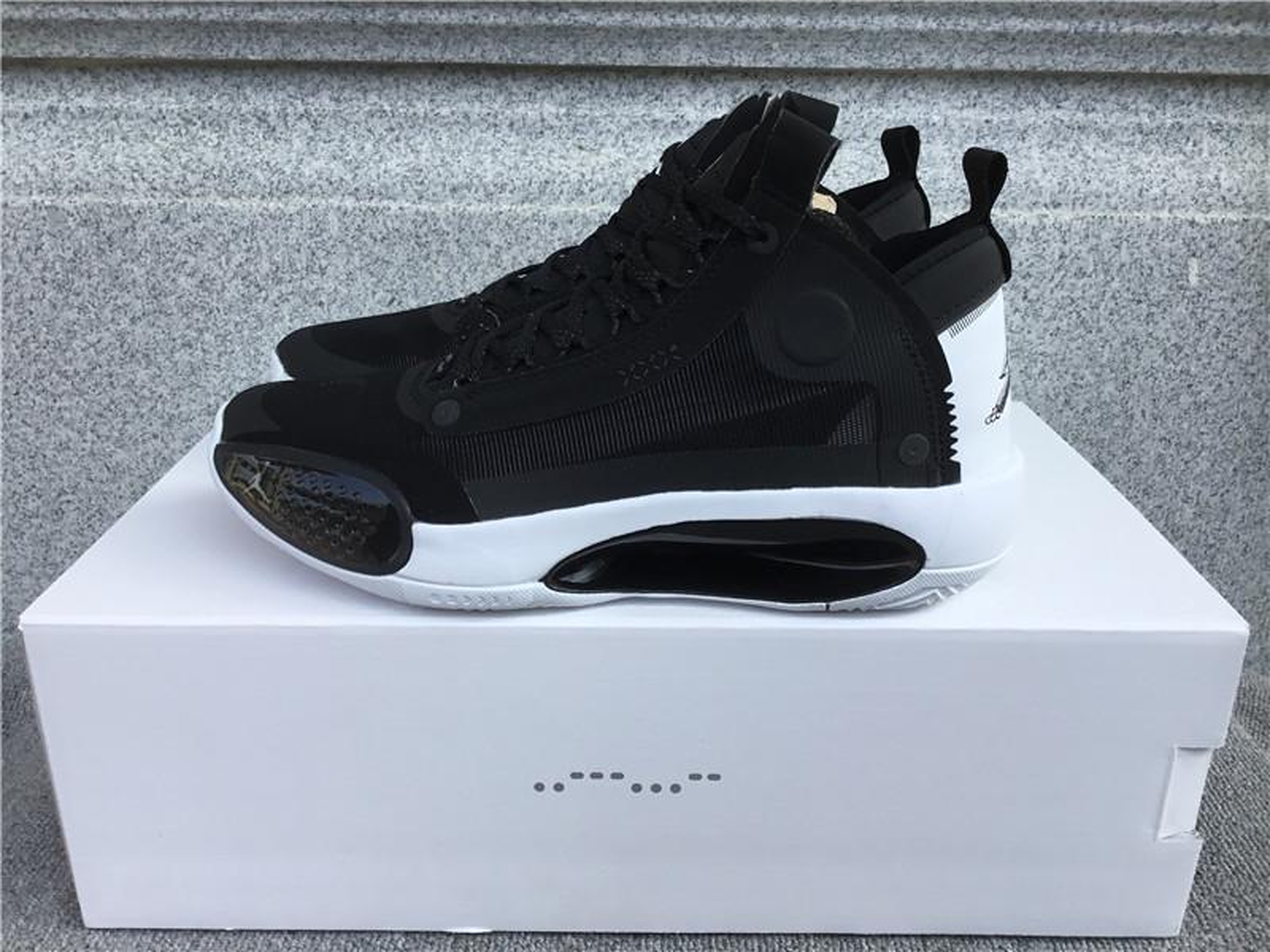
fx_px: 1137
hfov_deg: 58.4
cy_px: 476
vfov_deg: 45.4
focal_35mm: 31
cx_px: 635
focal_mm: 3.3
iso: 25
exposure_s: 1/392
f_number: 2.4
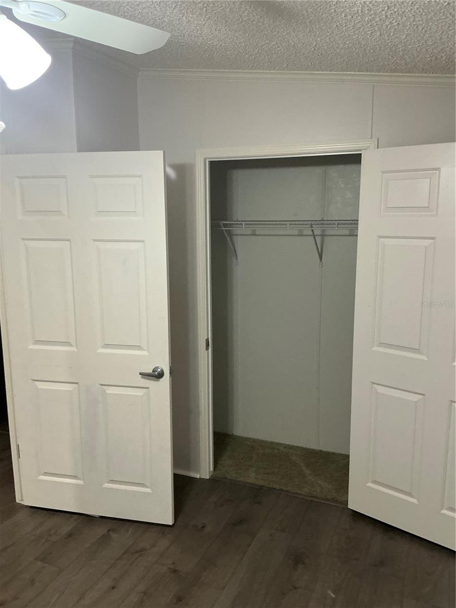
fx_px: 492
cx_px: 228
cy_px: 304
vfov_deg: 63.4
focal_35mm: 28
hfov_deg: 49.7
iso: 160
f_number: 1.8
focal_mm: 3
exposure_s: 1/60
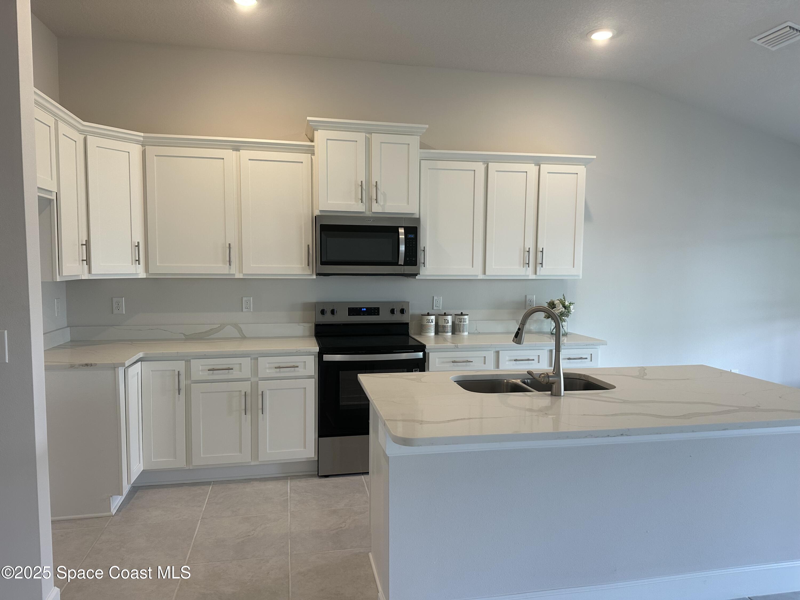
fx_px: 555
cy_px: 300
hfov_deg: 71.6
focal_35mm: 24
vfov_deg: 56.8
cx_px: 400
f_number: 1.78
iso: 125
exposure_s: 1/120
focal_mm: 6.86
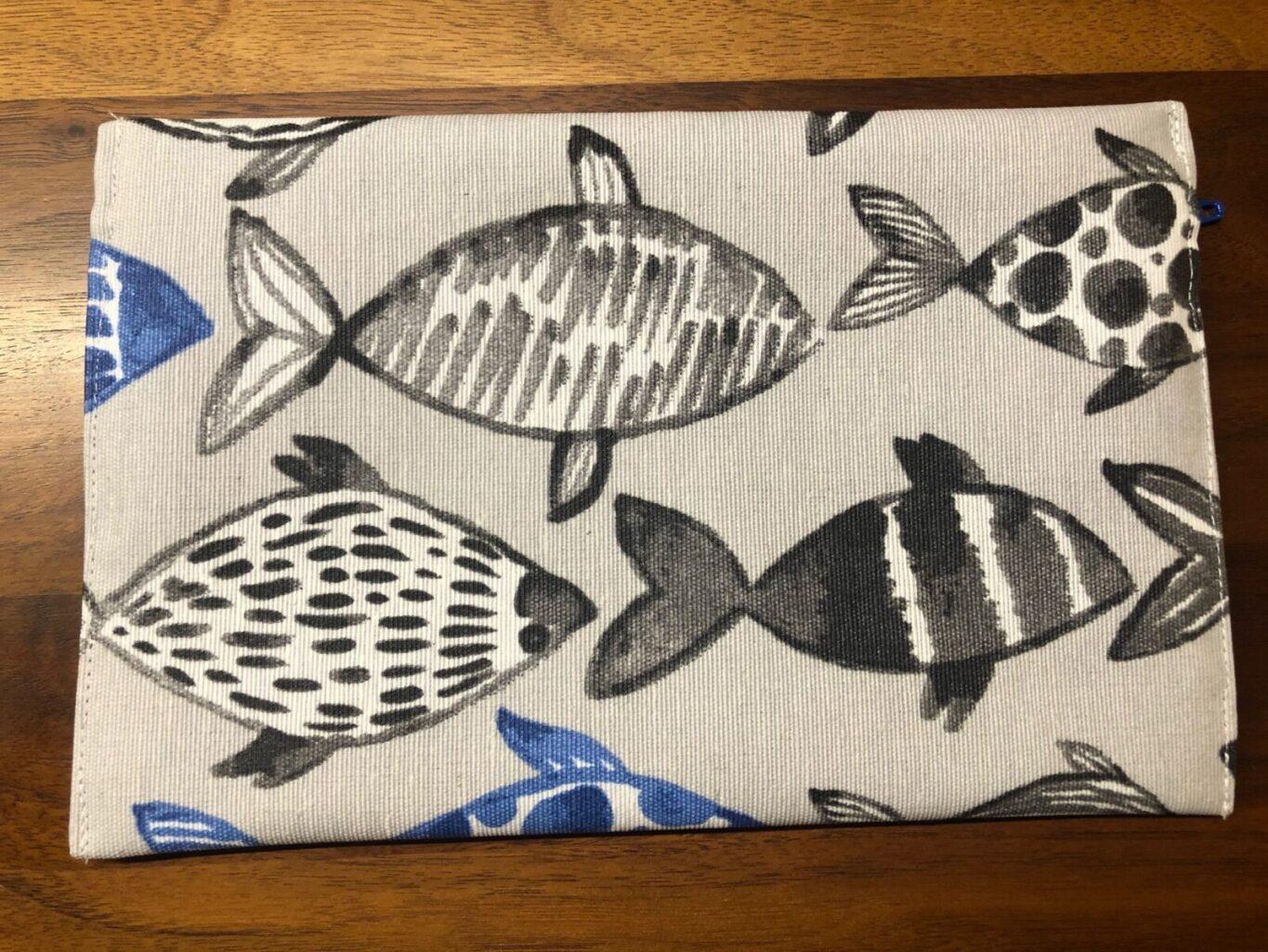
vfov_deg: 49.8
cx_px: 634
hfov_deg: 63.4
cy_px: 476
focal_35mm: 28
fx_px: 1026
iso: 125
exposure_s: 1/50
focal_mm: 3.99
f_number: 1.8
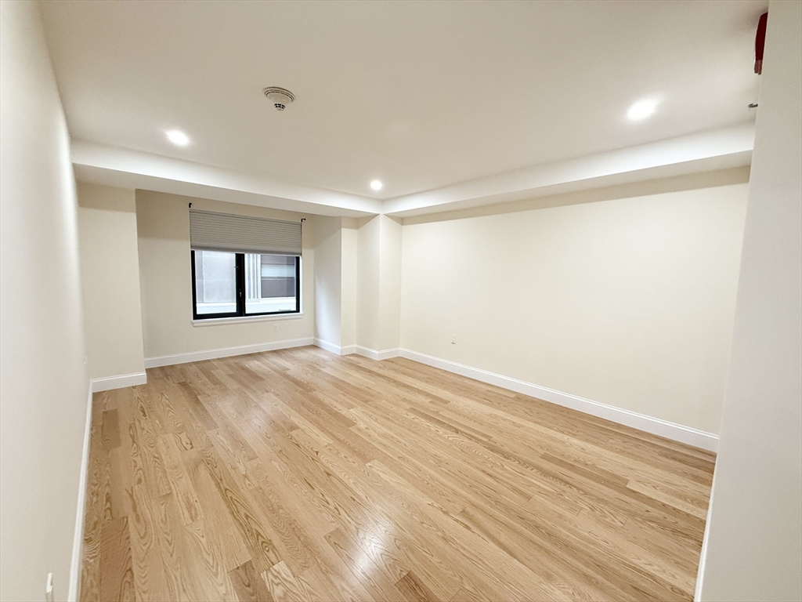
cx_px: 401
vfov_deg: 85.7
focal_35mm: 14
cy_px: 301
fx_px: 324
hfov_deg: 102.1
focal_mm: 2.22
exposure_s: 1/120
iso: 320
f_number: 2.2
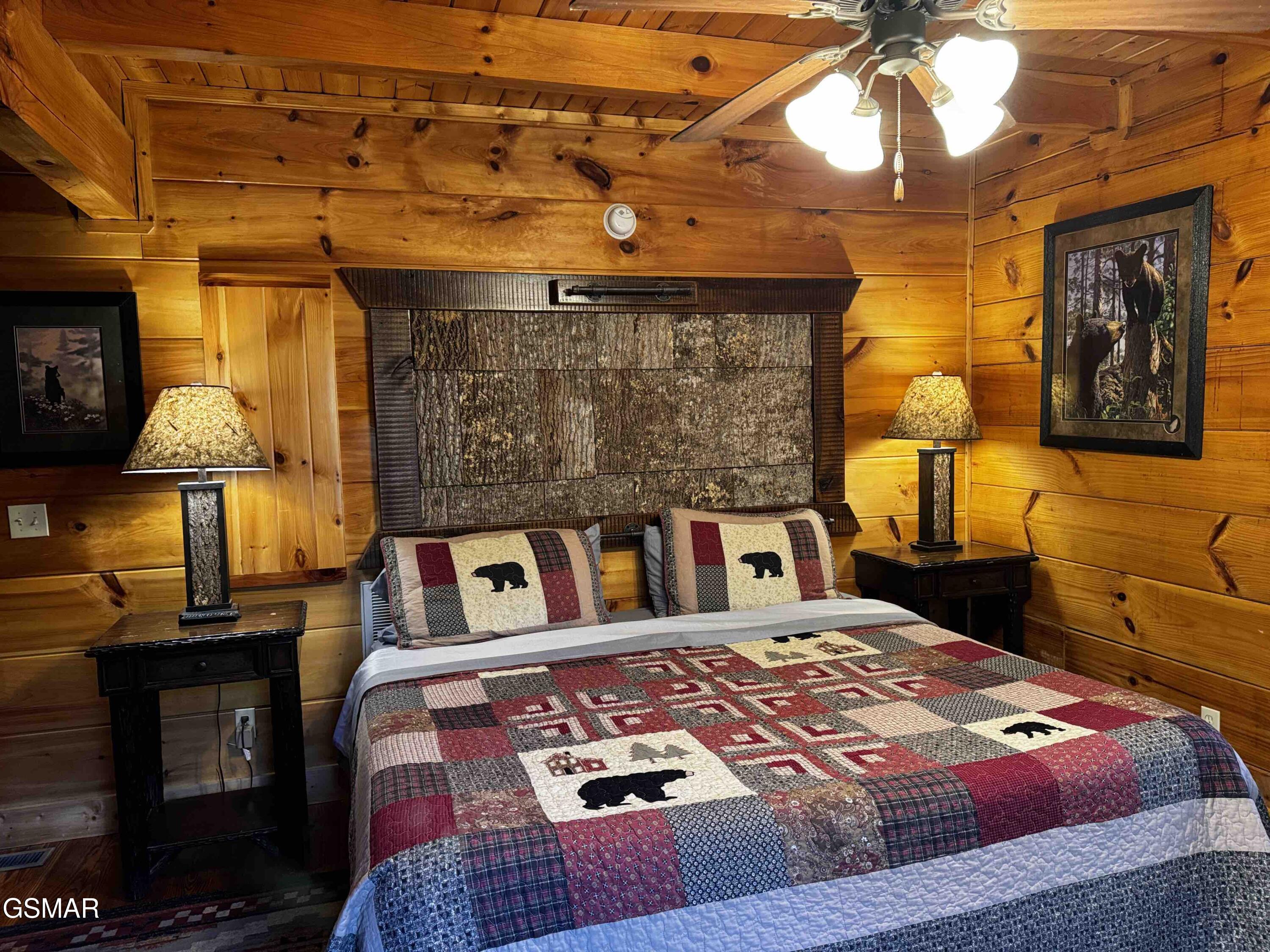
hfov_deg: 71.6
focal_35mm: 24
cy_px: 476
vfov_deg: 56.8
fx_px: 881
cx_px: 635
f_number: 1.78
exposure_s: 1/60
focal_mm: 6.76
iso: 400
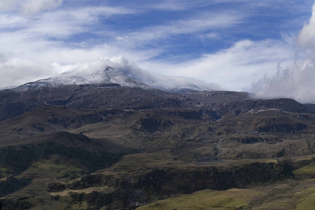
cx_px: 158
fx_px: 525
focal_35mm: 60
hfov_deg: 33.4
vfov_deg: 22.6
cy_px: 105
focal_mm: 40
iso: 320
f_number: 11
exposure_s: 1/500
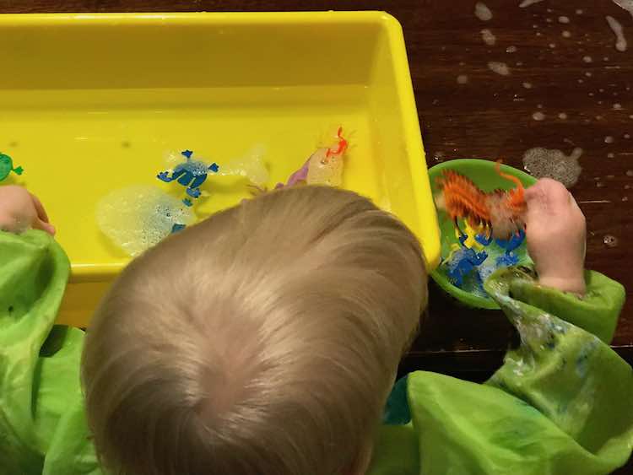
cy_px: 238
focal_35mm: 57
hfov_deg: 33.8
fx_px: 1043
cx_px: 316
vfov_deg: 25.7
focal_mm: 6.6
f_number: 2.8
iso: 500
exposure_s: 1/60
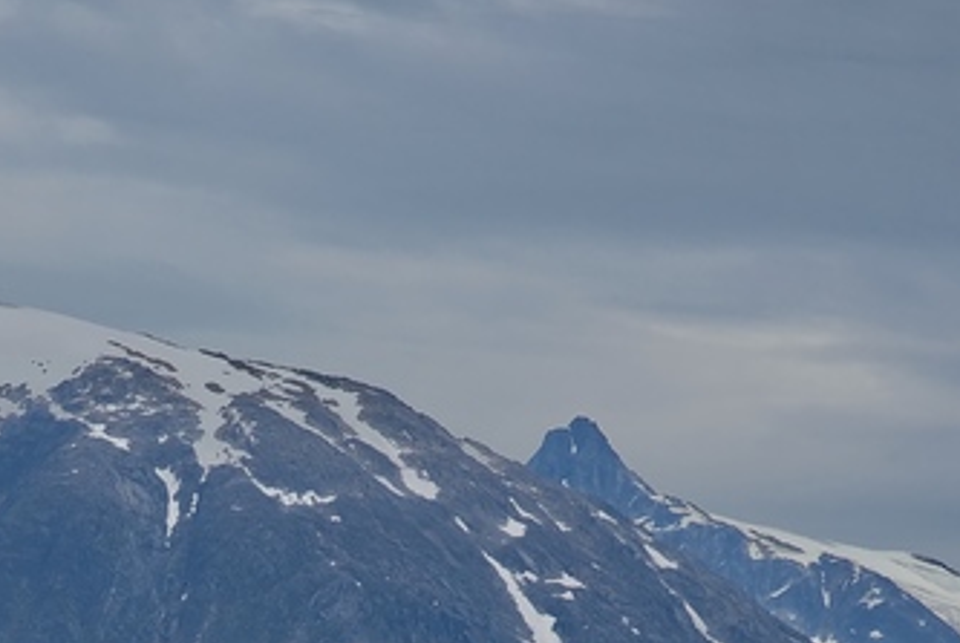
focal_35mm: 403
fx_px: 10761
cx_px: 202
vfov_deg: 3.4
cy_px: 891
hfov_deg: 5.1
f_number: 8
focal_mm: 105
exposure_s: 1/250
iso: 100
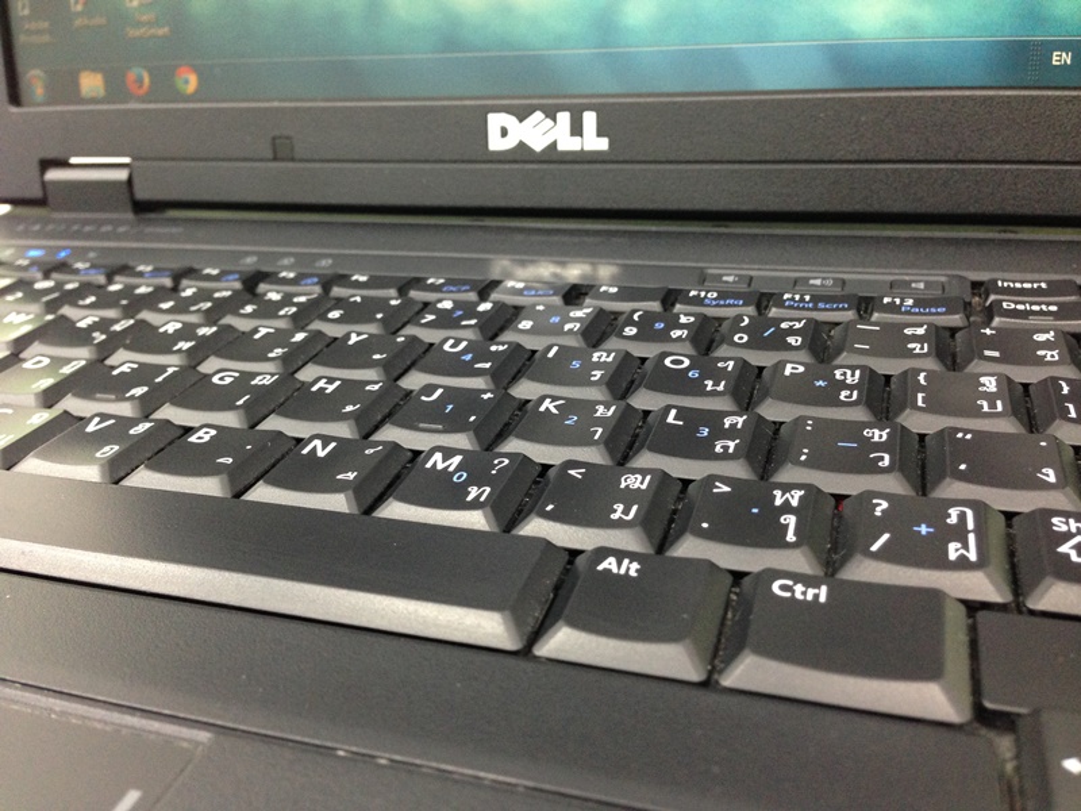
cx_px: 540
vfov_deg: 42.9
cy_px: 406
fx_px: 1031
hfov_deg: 55.4
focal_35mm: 33
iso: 200
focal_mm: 4.12
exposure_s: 1/20
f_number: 2.4
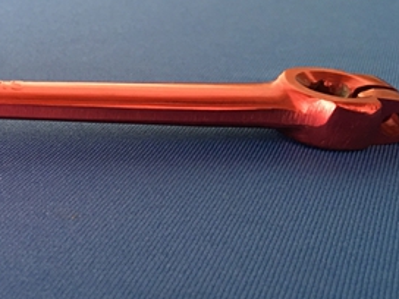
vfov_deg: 22.9
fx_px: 738
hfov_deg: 28.4
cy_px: 141
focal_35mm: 64
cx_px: 1
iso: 100
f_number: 2.2
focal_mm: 4.15
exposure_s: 1/17
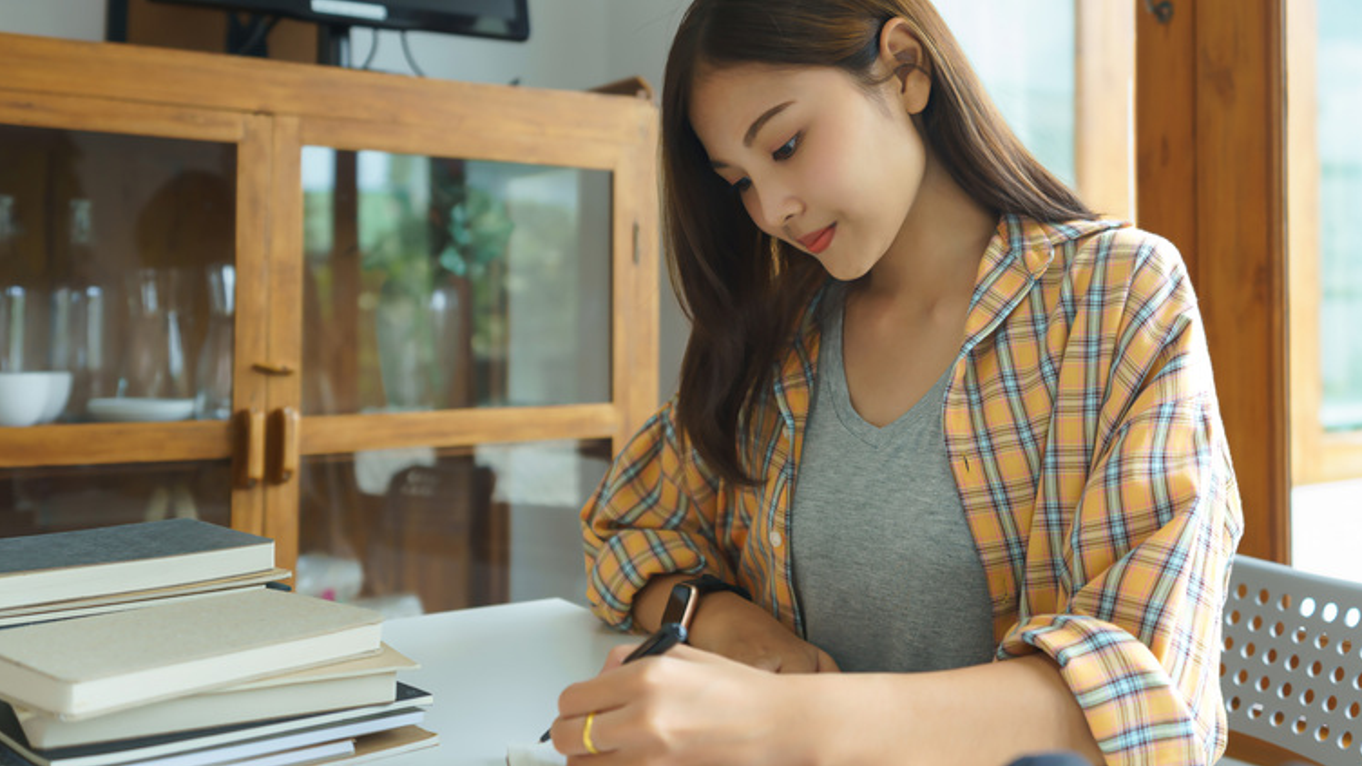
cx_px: 705
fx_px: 1408
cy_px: 382
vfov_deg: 30.4
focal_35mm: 39
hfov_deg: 51.6
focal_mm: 35
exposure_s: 1/250
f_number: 2.8
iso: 250
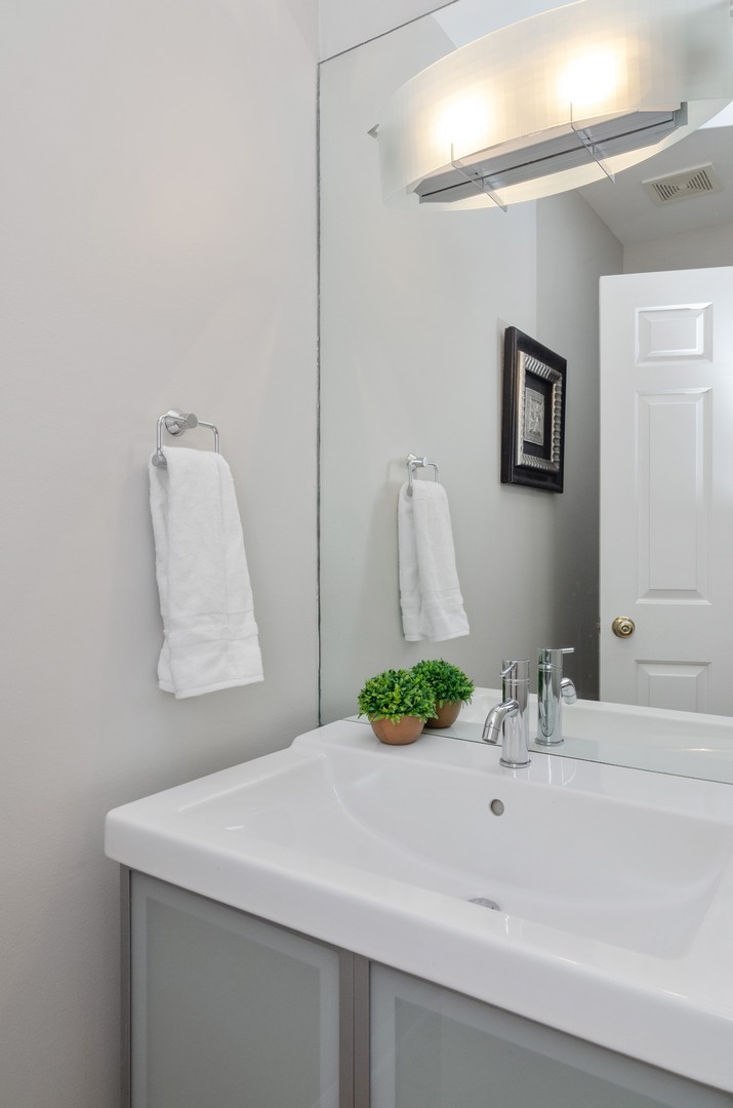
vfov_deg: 73.9
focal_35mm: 24
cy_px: 554
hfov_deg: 52.9
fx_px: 736
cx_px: 366
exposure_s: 1/30
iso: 200
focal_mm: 16
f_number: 8
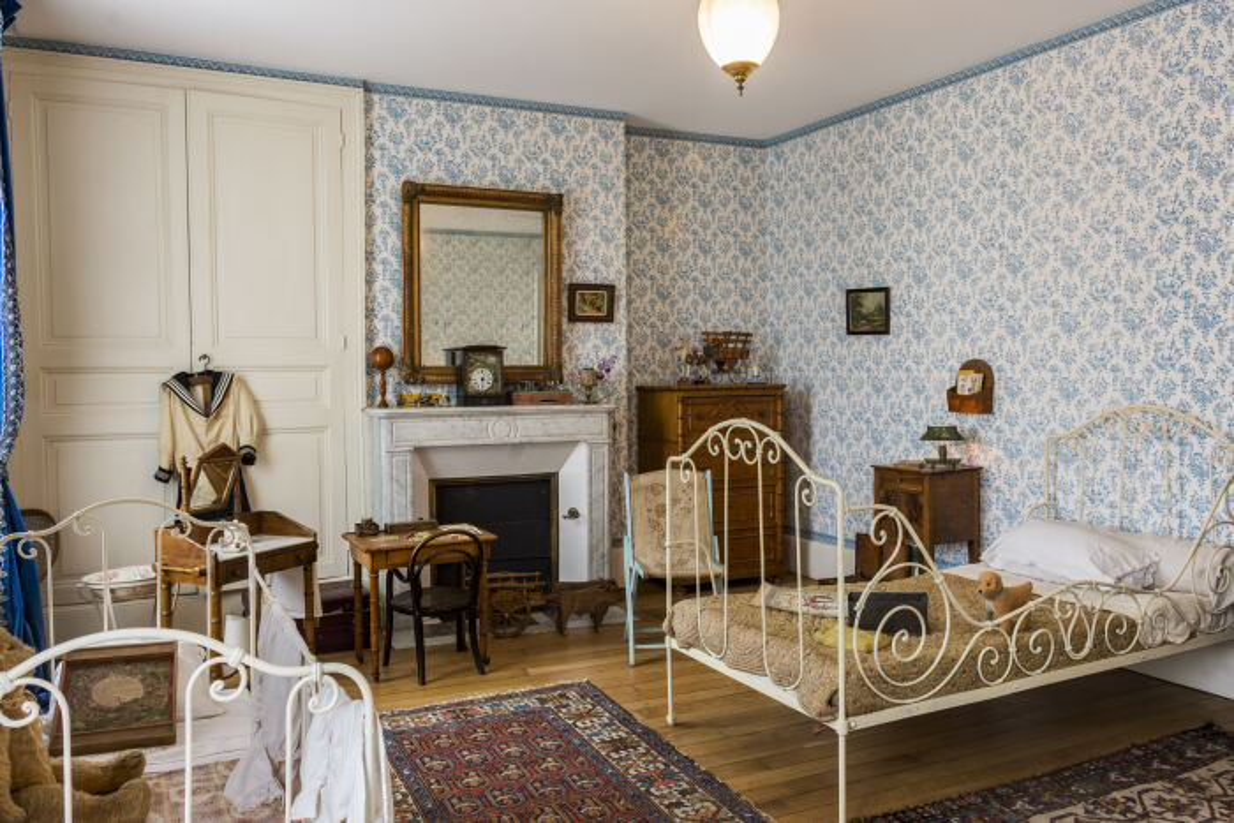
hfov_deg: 67.4
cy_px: 412
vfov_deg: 47.9
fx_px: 926
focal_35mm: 27
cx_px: 617
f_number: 10
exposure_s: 1/2
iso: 250
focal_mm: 18
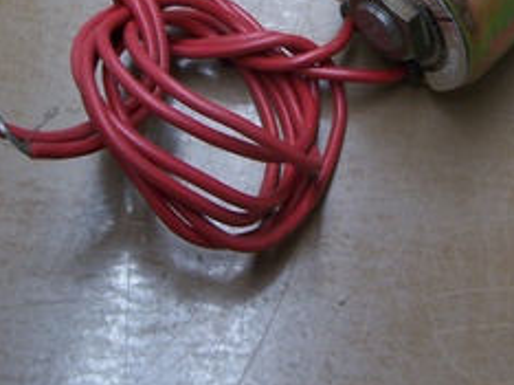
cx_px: 384
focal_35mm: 76
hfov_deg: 25.4
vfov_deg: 18.9
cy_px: 13
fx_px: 1127
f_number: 2.8
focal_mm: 7.8
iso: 160
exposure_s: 1/30
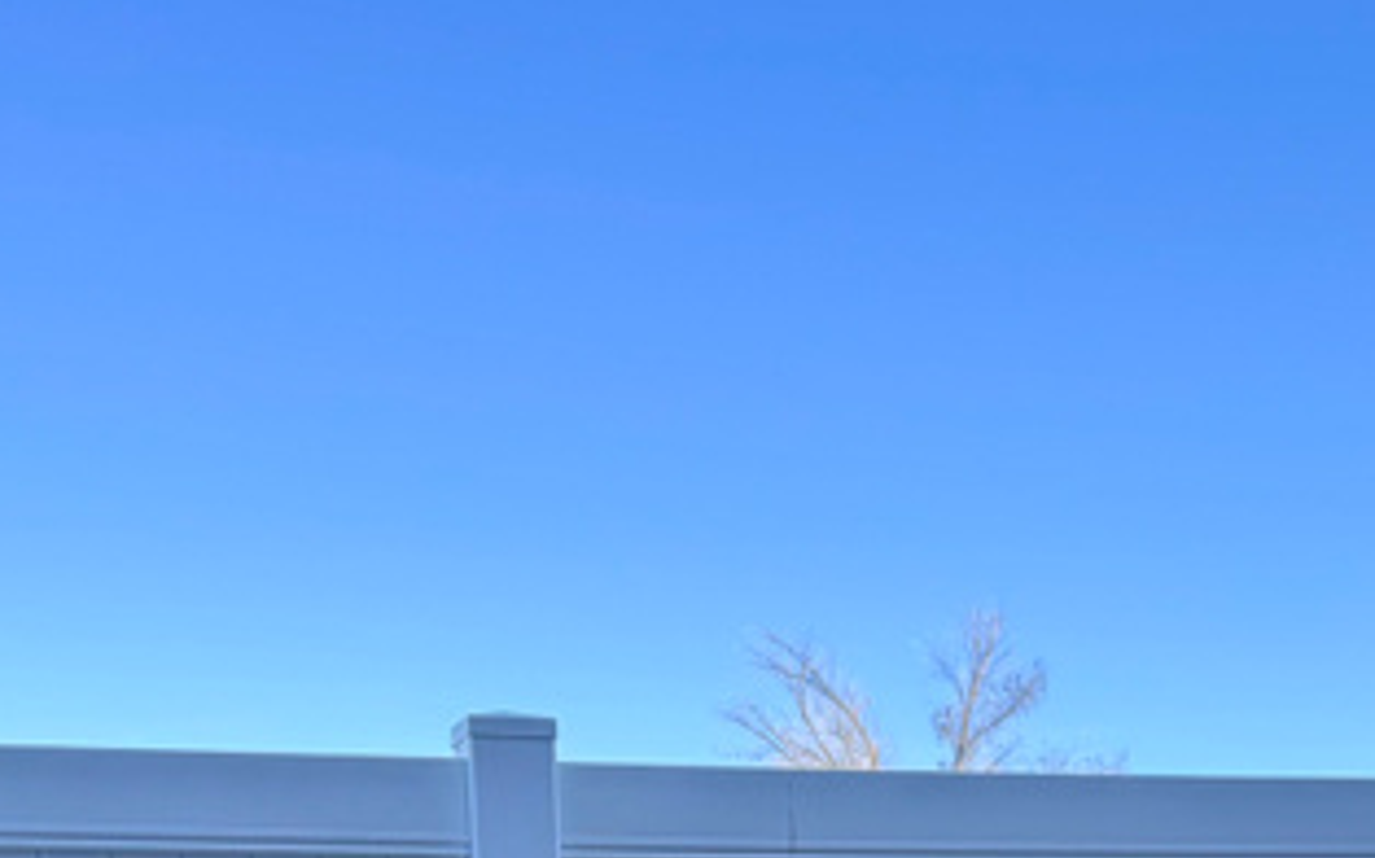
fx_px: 3109
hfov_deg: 24.9
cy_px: 1532
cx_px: 858
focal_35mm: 83
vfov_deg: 14.0
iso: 80
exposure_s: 1/938
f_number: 1.78
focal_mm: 6.76
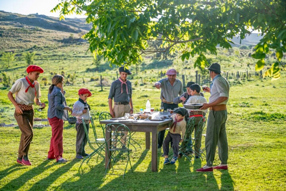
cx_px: 143
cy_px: 96
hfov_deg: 29.2
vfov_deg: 19.7
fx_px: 548
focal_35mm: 69
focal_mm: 69
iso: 100
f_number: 2.8
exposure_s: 1/500
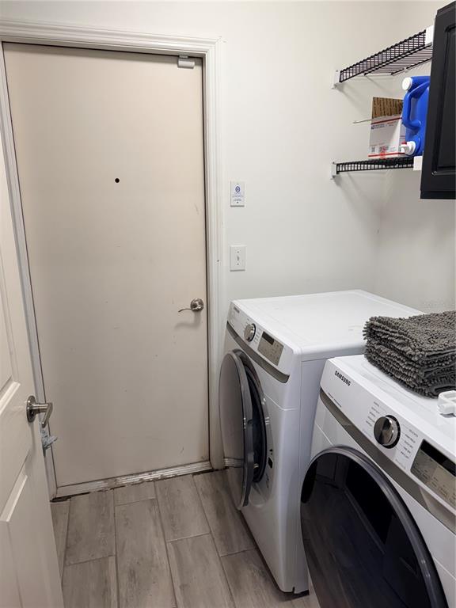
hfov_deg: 56.8
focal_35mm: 24
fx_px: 422
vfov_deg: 71.6
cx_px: 228
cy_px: 304
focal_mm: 6.76
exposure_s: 1/120
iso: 160
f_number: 1.78
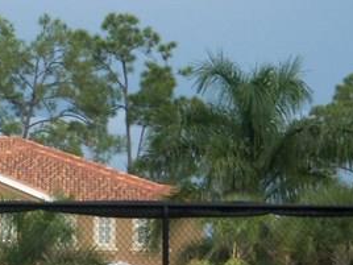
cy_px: 167
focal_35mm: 237
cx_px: -41
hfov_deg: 8.3
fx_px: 2417
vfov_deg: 6.3
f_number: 4.8
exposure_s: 1/200
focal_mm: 10.9
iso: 64
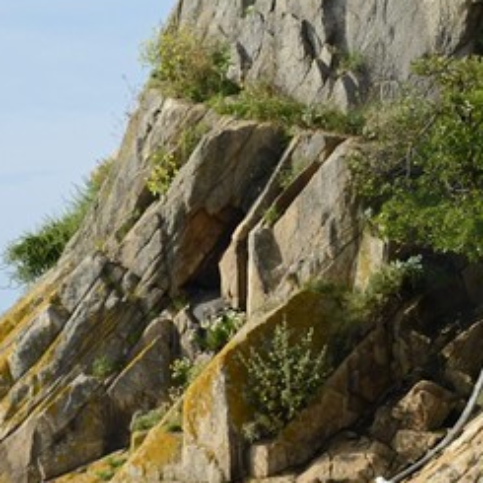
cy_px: -109
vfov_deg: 4.0
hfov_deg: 4.0
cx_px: 1130
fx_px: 6835
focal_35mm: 433
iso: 400
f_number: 6.3
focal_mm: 78
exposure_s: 1/1250
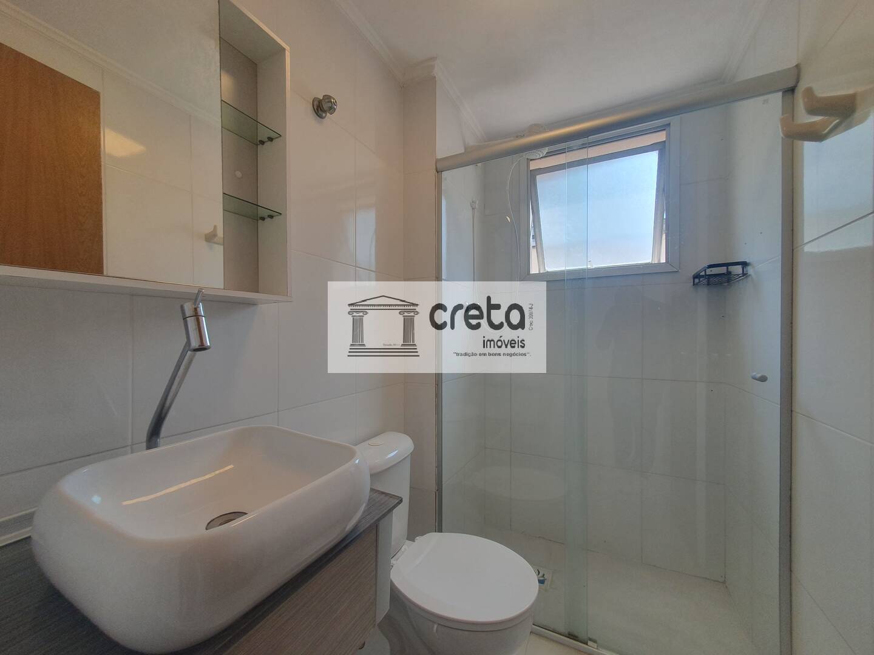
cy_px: 328
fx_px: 328
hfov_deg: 106.2
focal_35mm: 13
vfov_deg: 89.9
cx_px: 437
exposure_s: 1/122
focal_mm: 1.8
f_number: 2.2
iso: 50
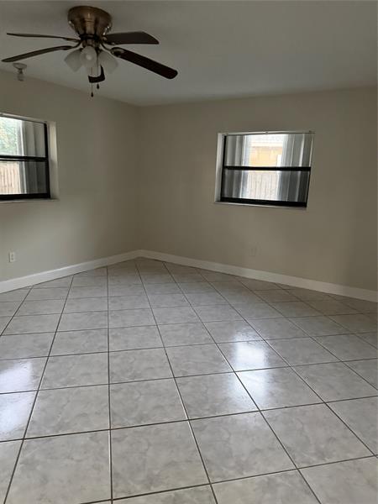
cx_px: 189
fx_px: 349
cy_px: 252
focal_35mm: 24
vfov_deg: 71.6
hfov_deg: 56.8
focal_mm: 6.76
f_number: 1.78
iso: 1000
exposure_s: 1/39
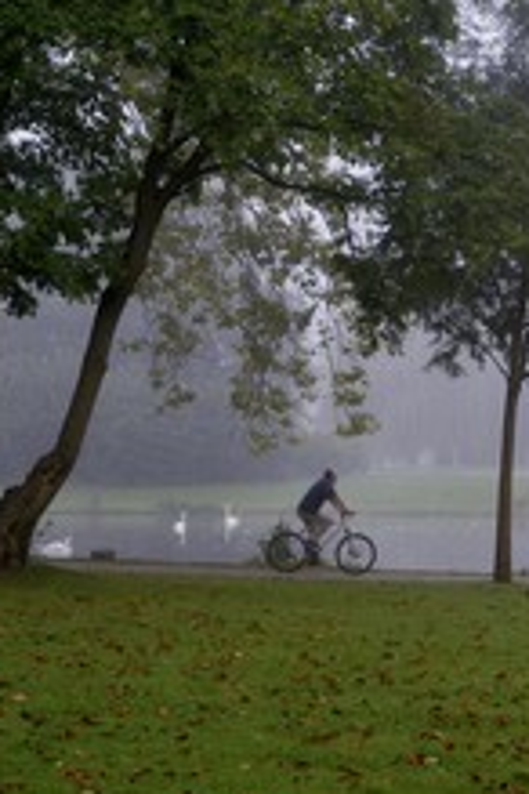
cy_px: 421
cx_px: 692
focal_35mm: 96
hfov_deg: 13.7
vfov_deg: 21.2
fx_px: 2116
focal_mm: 50
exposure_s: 1/160
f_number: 8
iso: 200
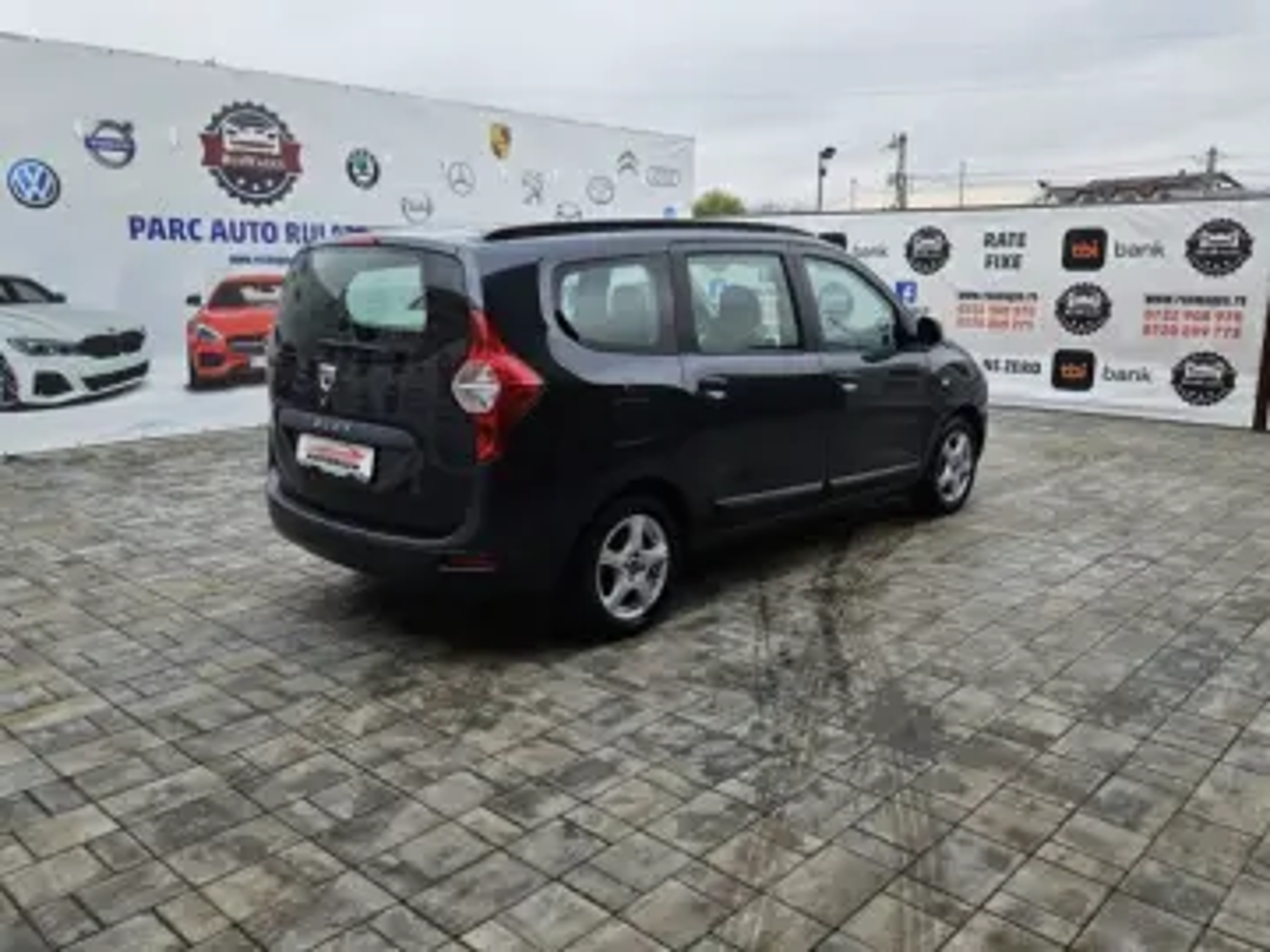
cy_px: 476
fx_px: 844
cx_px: 635
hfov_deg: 73.9
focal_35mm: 23
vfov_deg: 58.9
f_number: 1.8
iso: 40
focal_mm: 5.4
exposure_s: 1/719
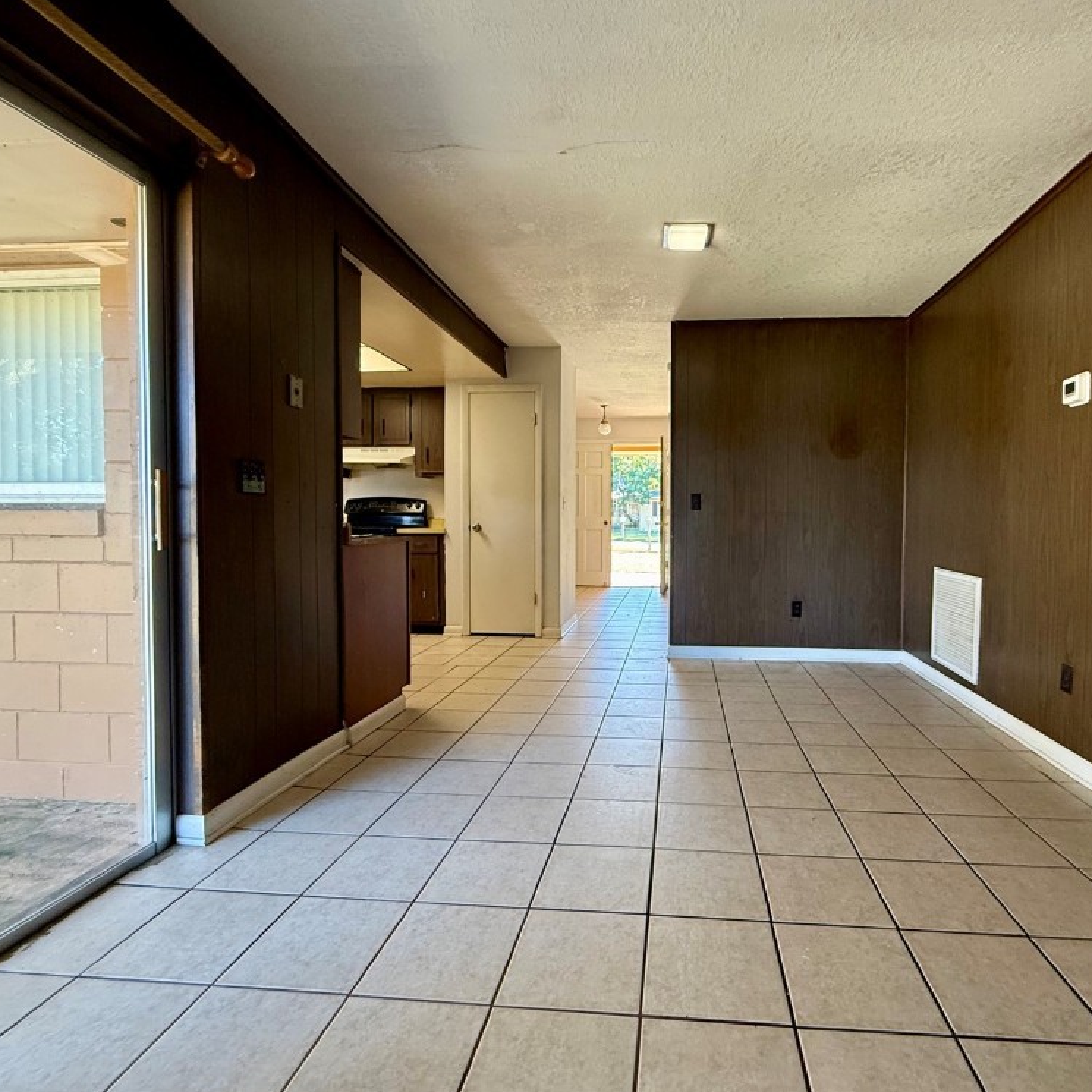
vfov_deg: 84.0
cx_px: 643
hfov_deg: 83.2
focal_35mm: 17
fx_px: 607
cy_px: 536
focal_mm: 2.22
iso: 400
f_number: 2.2
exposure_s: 1/120
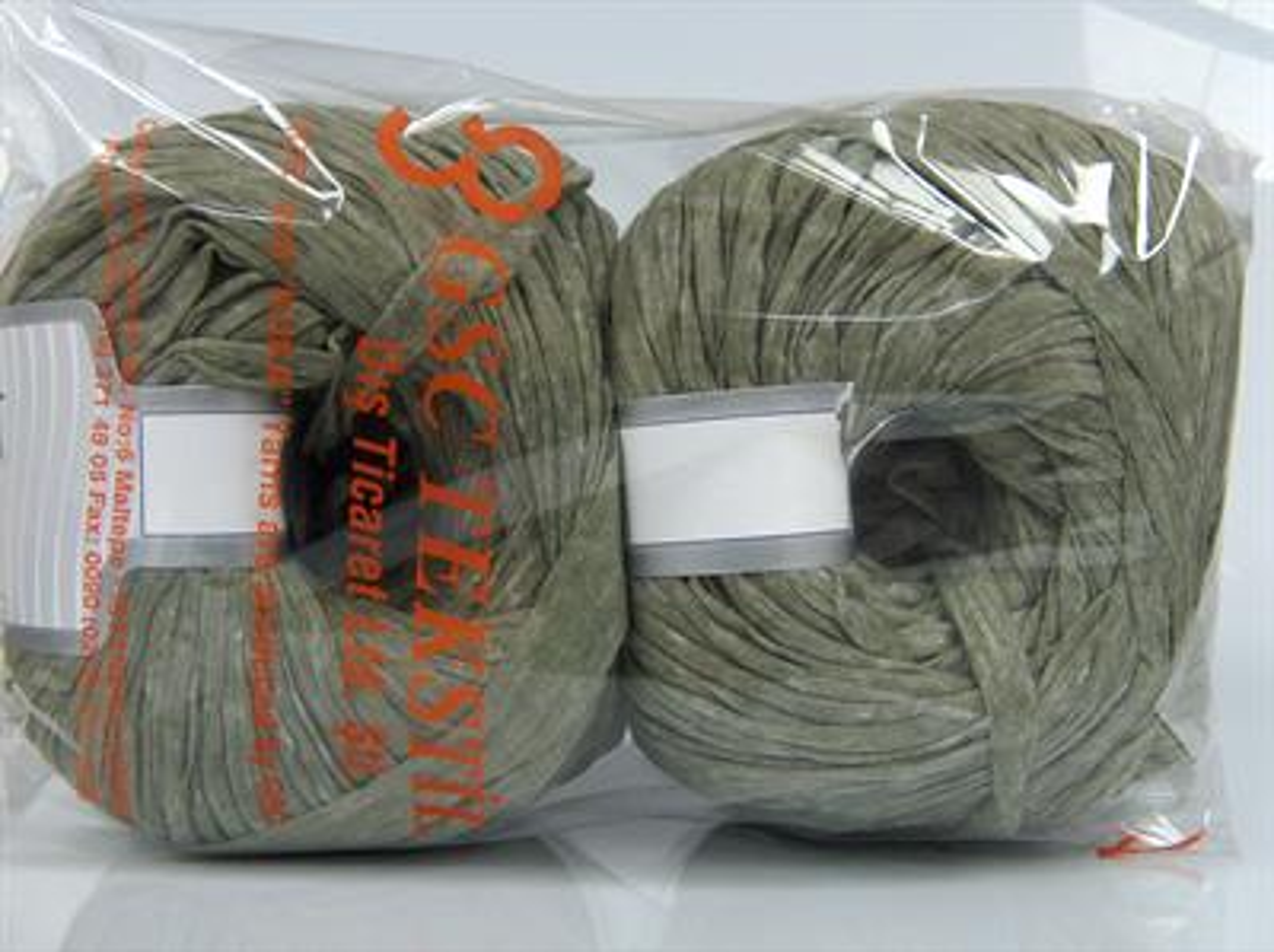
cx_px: 637
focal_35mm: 44
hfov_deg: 43.0
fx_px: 1617
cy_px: 476
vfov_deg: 32.8
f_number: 2.8
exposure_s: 1/82.7
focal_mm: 8.96
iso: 200
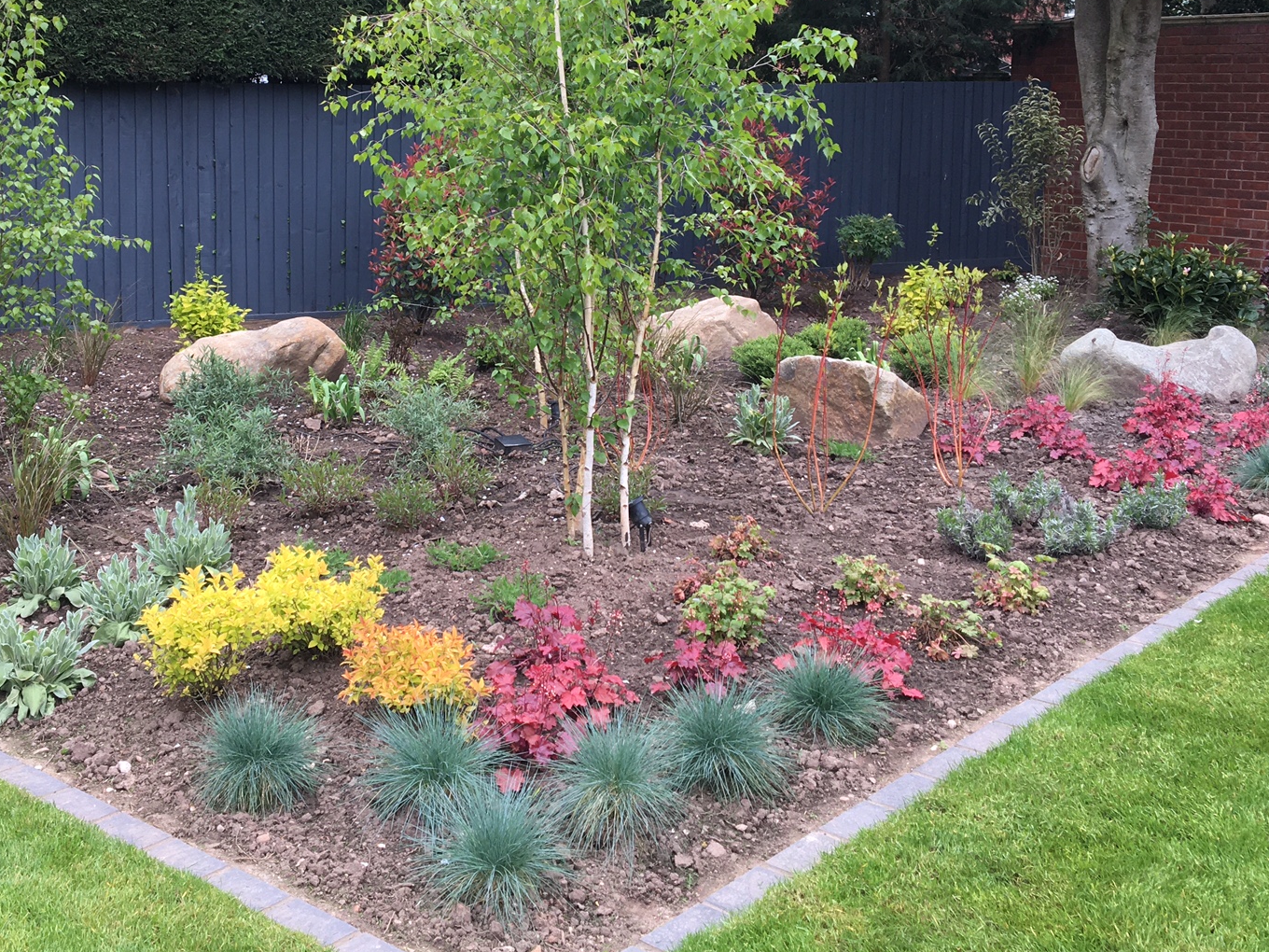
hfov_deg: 43.6
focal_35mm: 43
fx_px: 1576
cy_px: 259
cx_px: 504
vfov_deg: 33.1
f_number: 2.2
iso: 25
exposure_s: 1/100
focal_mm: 4.15
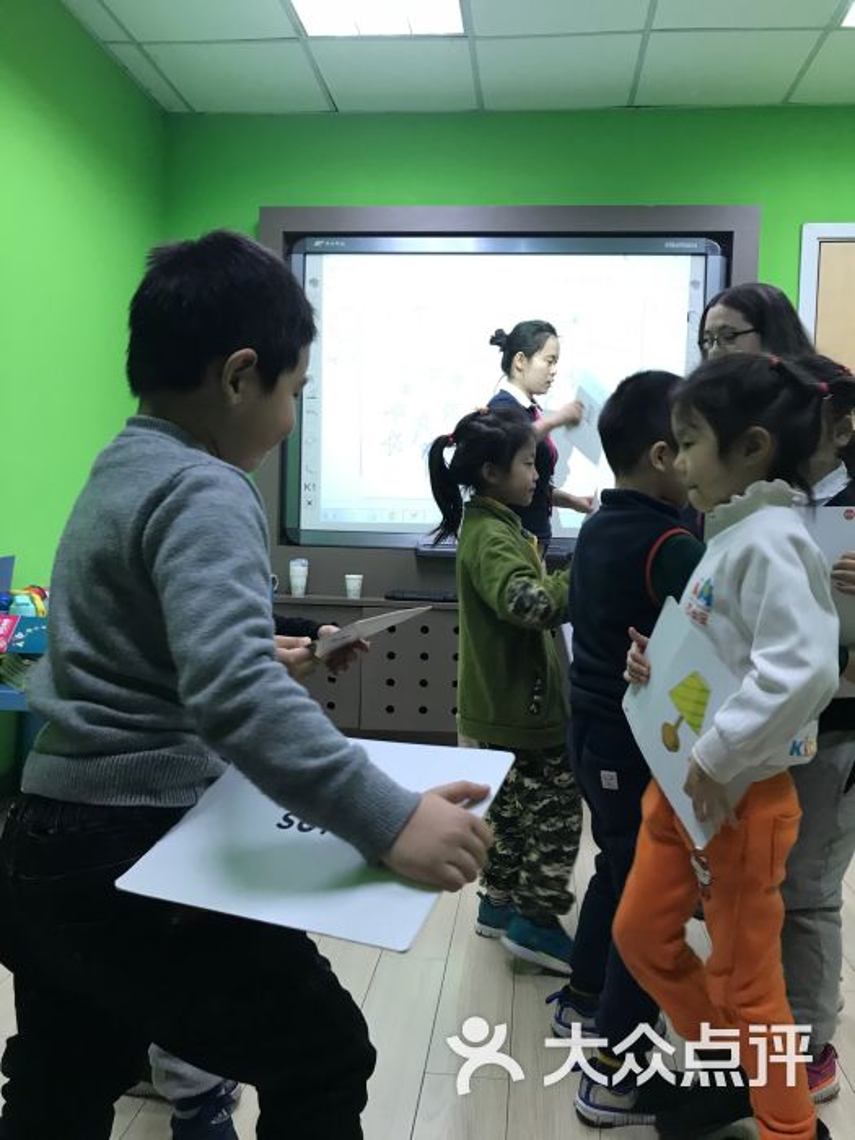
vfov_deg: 63.4
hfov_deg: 49.7
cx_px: 428
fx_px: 922
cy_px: 570
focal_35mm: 28
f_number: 1.8
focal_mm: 3.99
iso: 40
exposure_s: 1/25
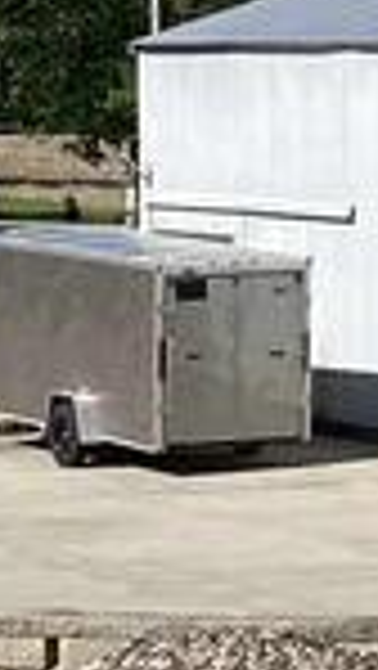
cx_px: 450
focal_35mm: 244
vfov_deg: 8.8
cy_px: -36
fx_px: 4340
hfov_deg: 5.0
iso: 32
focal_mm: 4.25
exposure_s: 1/3401
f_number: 1.8
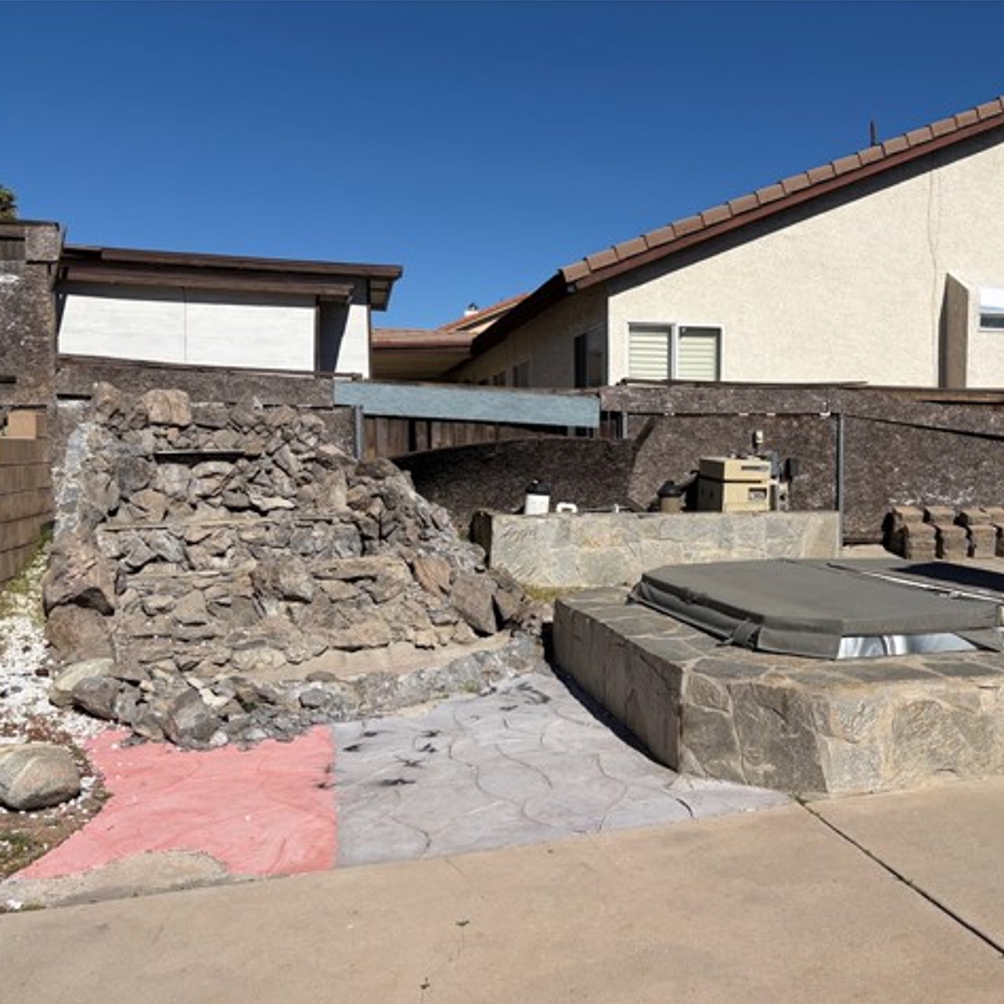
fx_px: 1017
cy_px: 506
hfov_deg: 52.1
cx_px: 618
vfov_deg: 52.5
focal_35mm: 31
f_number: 1.6
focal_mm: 5.96
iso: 50
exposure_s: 1/7813
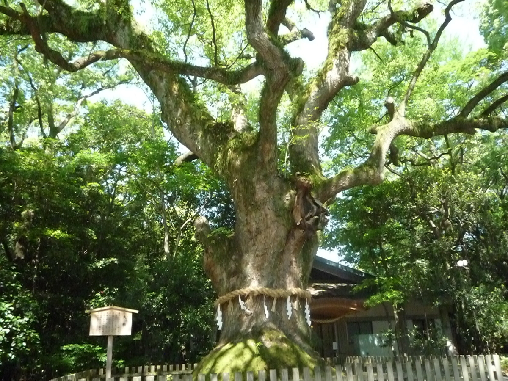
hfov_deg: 60.0
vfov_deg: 46.8
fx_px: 440
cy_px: 190
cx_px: 254
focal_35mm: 30
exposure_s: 1/500
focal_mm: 5.2
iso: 1600
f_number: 5.6
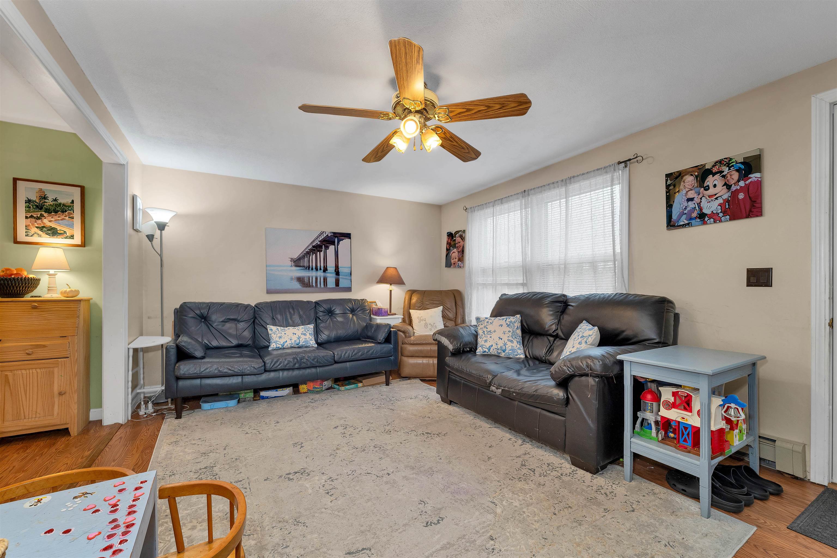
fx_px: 325
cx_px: 418
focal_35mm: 14
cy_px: 279
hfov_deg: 104.3
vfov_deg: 81.2
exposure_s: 1/13
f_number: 8
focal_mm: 14
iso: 400
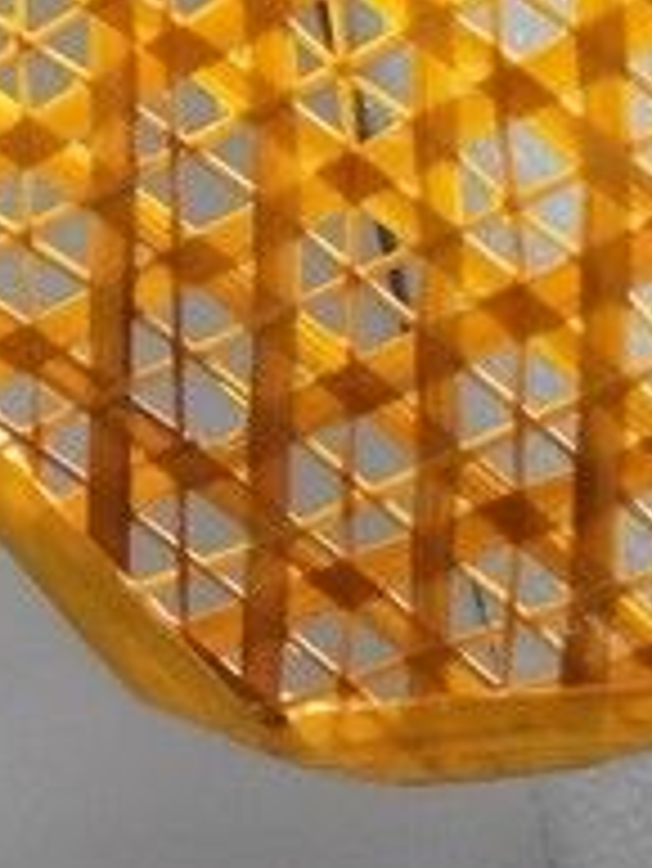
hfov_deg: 10.1
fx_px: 3387
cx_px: -699
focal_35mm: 135
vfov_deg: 14.6
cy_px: 292
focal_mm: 5.3
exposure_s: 1/30
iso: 400
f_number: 3.7
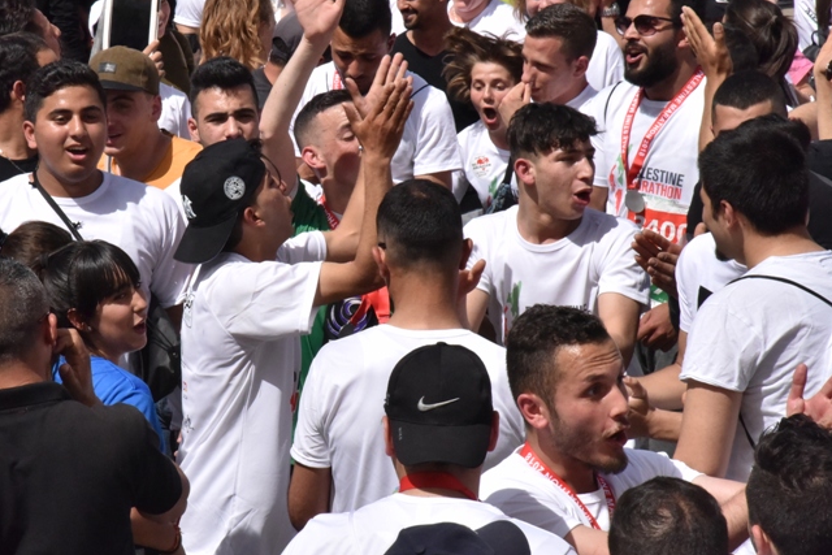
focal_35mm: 192
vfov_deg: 7.2
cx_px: 265
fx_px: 4438
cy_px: 214
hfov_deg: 10.7
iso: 2500
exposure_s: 1/2000
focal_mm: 120
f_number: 22
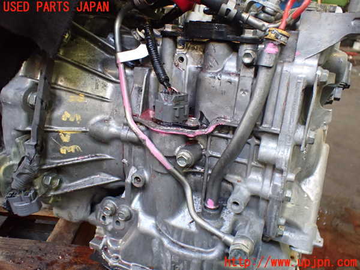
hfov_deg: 60.0
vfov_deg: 46.8
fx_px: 312
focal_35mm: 30
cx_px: 180
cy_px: 135
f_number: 2.3
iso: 640
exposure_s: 1/125
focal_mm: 5.4
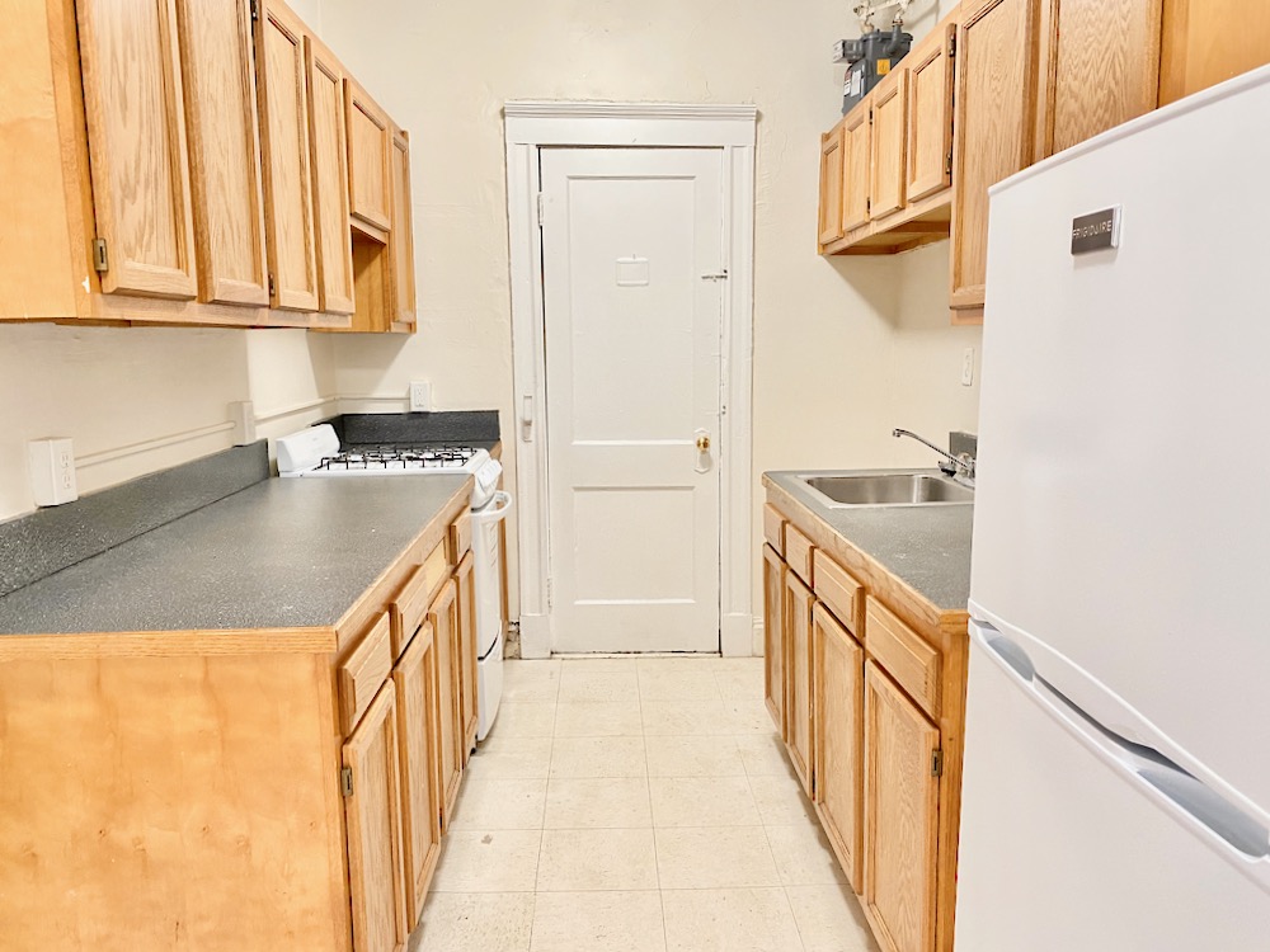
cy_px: 476
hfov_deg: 67.3
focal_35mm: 26
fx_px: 954
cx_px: 635
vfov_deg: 53.1
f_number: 1.8
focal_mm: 4.25
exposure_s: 1/60
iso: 320
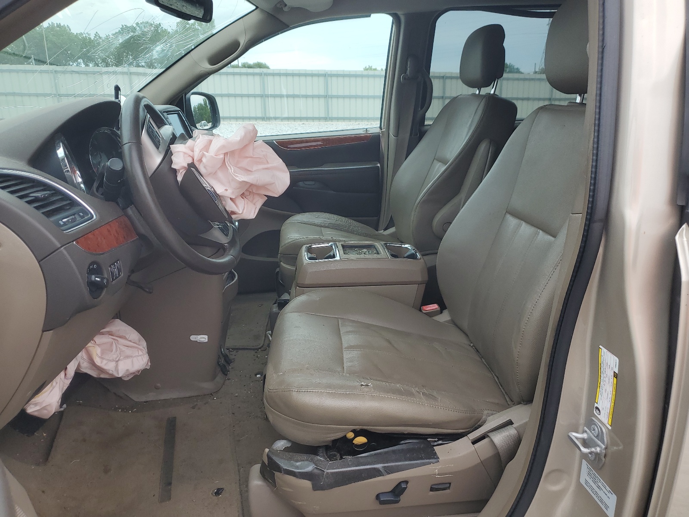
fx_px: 518
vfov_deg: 53.1
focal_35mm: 26
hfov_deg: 67.3
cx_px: 344
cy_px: 258
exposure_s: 1/526
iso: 50
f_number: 1.5
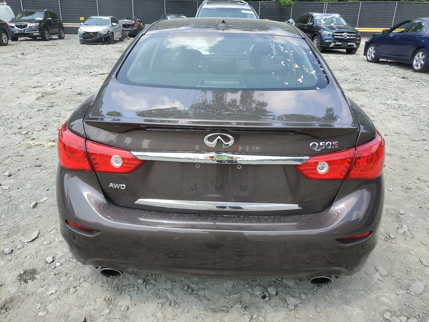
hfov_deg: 67.3
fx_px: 322
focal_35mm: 26
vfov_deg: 53.1
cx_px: 214
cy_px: 161
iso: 50
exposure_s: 1/1111
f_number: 1.5
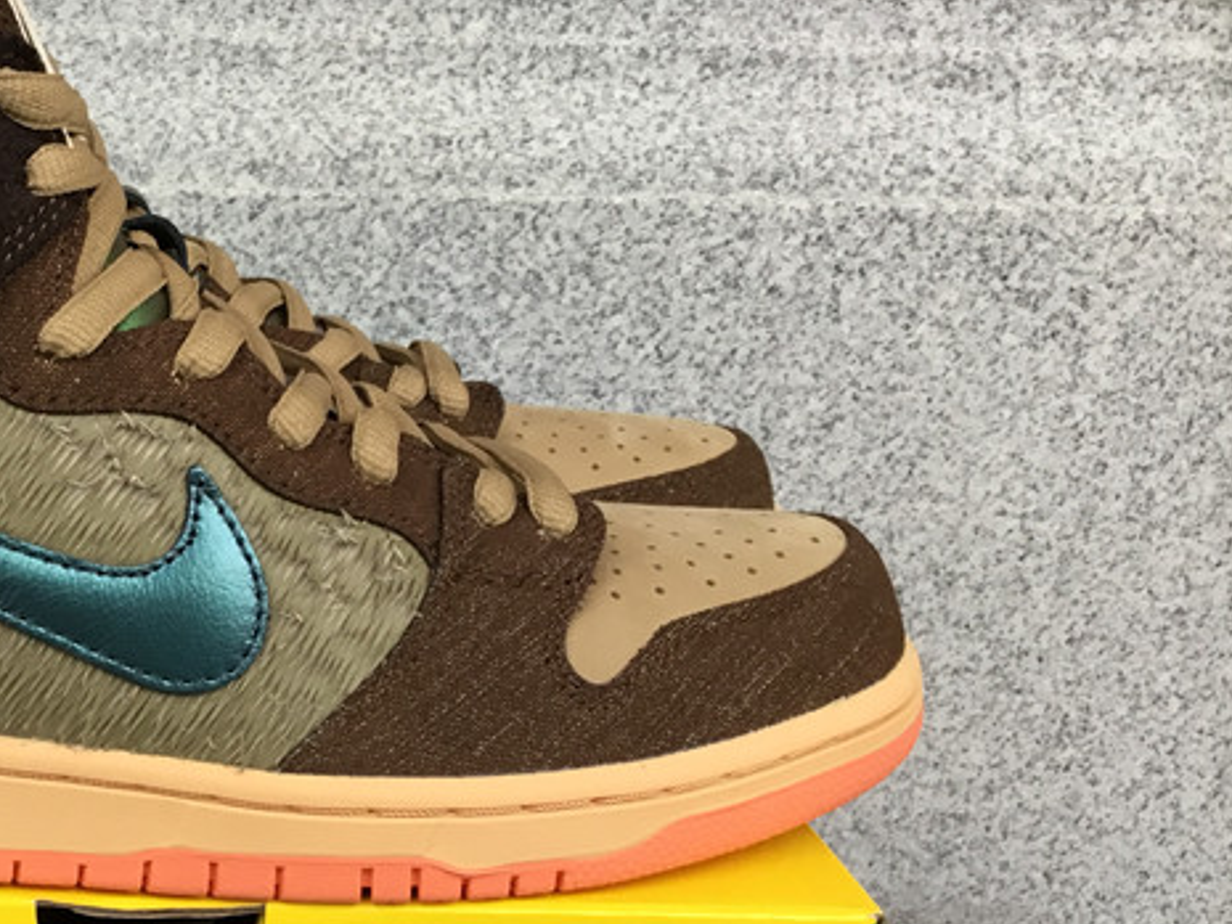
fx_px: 2136
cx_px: 101
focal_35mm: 60
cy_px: 695
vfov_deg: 24.2
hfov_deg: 30.6
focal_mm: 3.3
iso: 25
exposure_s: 1/33
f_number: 2.4
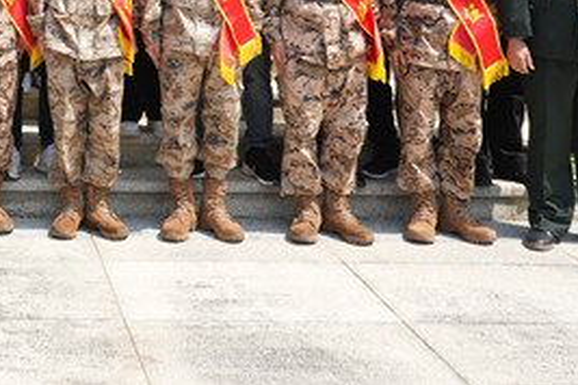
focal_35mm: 75
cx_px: -71
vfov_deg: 16.6
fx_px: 1204
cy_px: -187
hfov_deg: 24.9
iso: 100
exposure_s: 1/125
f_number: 8
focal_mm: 25
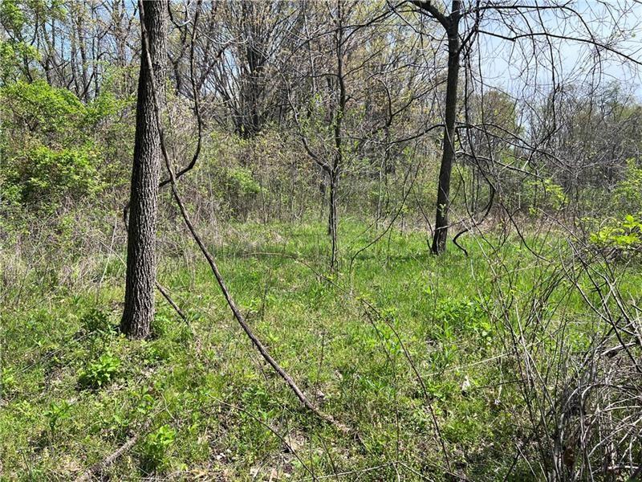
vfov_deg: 53.1
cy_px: 241
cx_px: 321
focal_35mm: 26
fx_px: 482
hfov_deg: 67.3
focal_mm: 5.7
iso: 50
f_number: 1.5
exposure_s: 1/1972
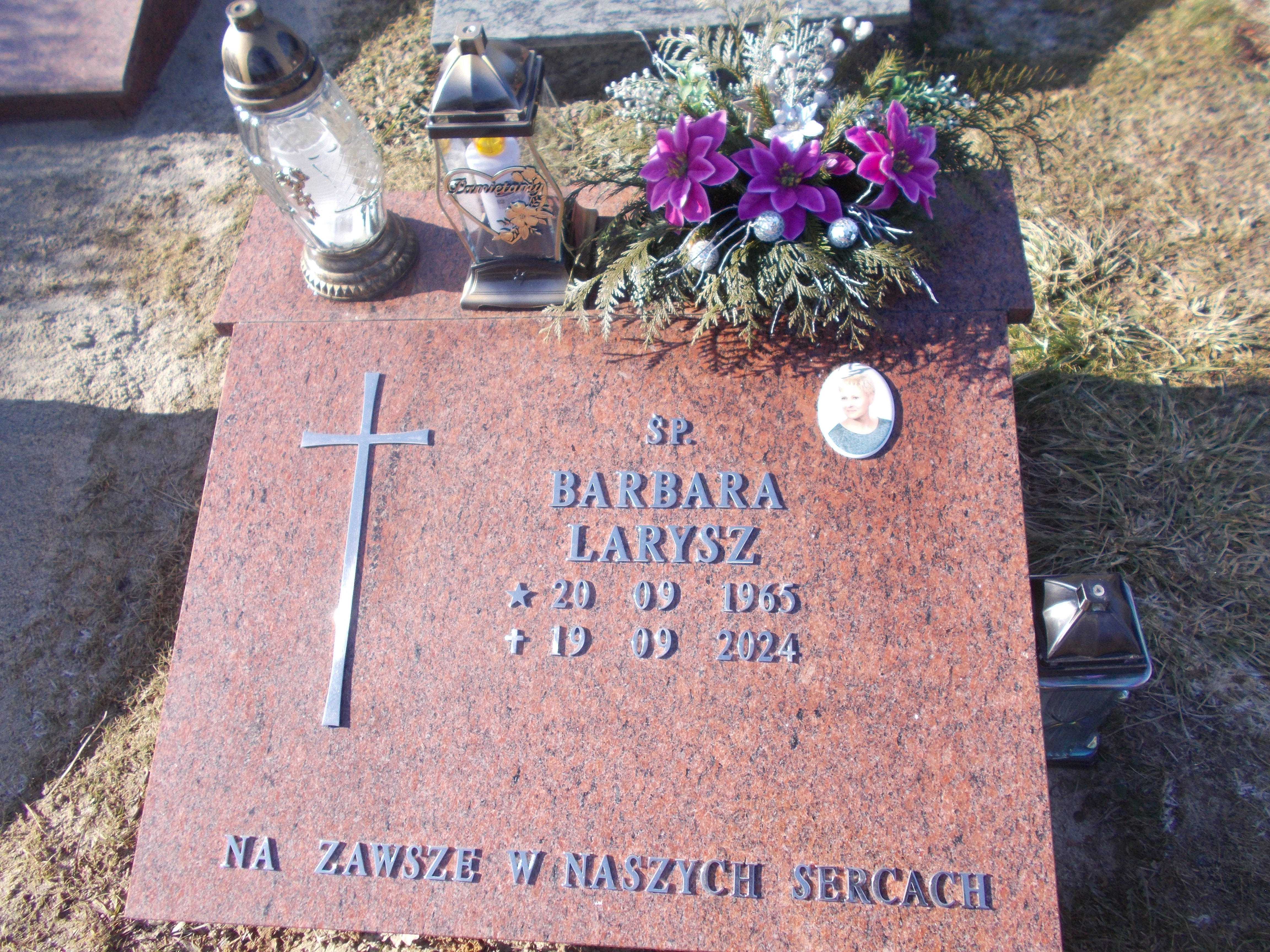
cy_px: 476
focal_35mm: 26
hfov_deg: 67.3
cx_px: 635
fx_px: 954
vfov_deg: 53.1
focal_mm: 4.6
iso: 80
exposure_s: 1/250
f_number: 3.2
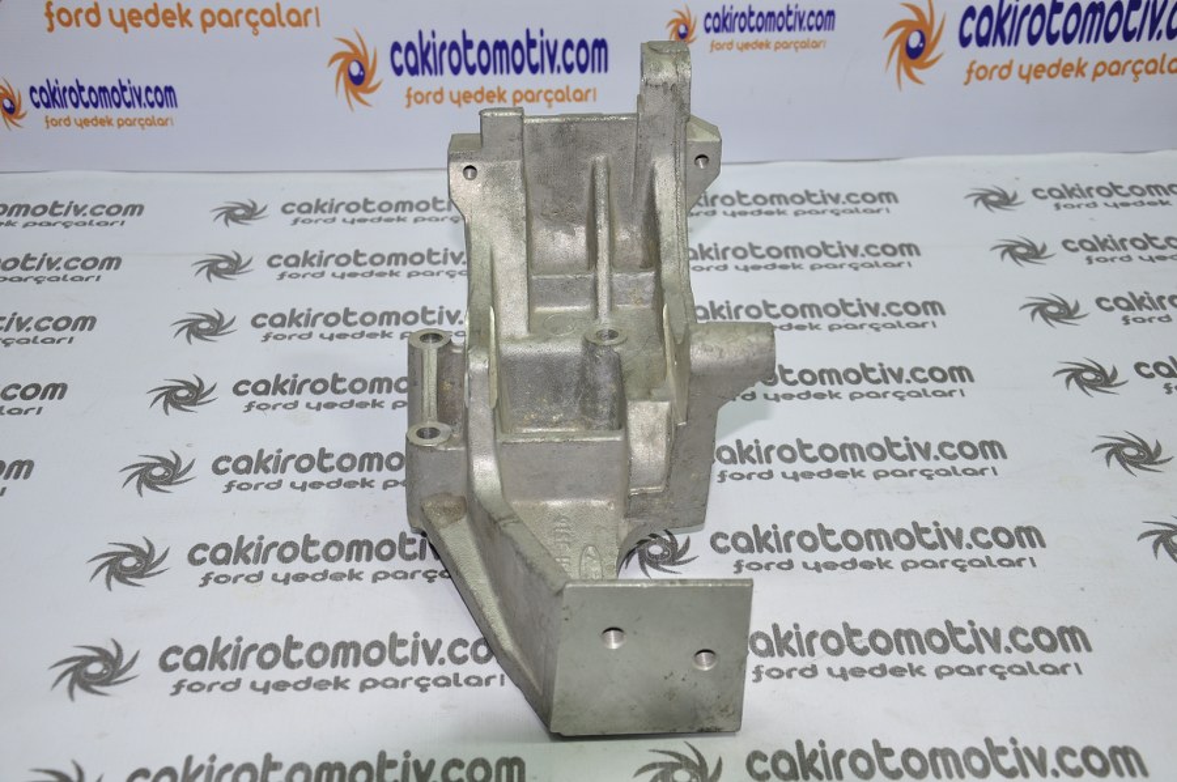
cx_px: 588
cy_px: 391
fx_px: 1568
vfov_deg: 28.0
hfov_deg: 41.2
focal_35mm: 48
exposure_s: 1/50
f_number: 5.6
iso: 200
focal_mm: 32
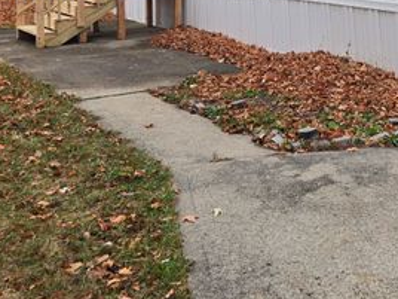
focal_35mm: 60
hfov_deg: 30.7
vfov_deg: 22.9
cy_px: -33
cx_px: 362
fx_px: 690
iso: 25
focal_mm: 5.4
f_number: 1.8
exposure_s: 1/203
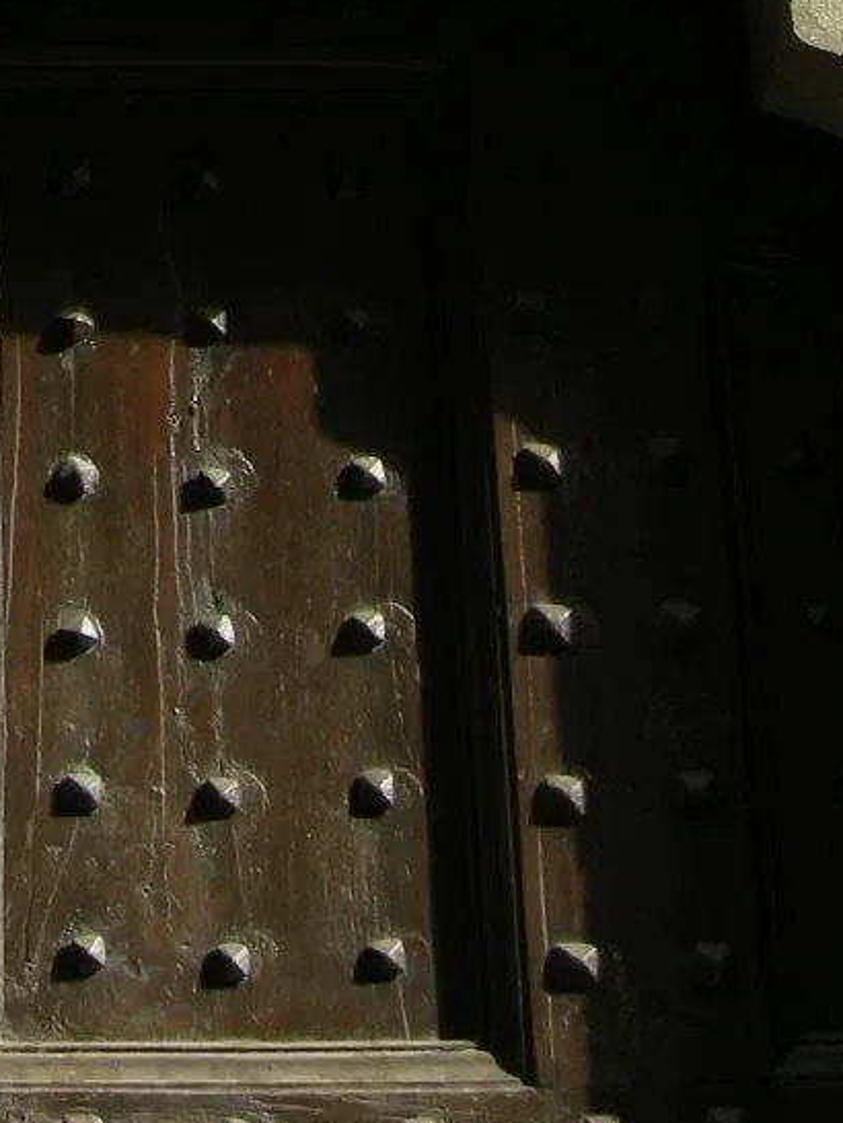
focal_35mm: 135
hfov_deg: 10.7
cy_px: -574
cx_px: -352
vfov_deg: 13.7
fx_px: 4380
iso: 64
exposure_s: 1/130
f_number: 3.8
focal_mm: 7.5
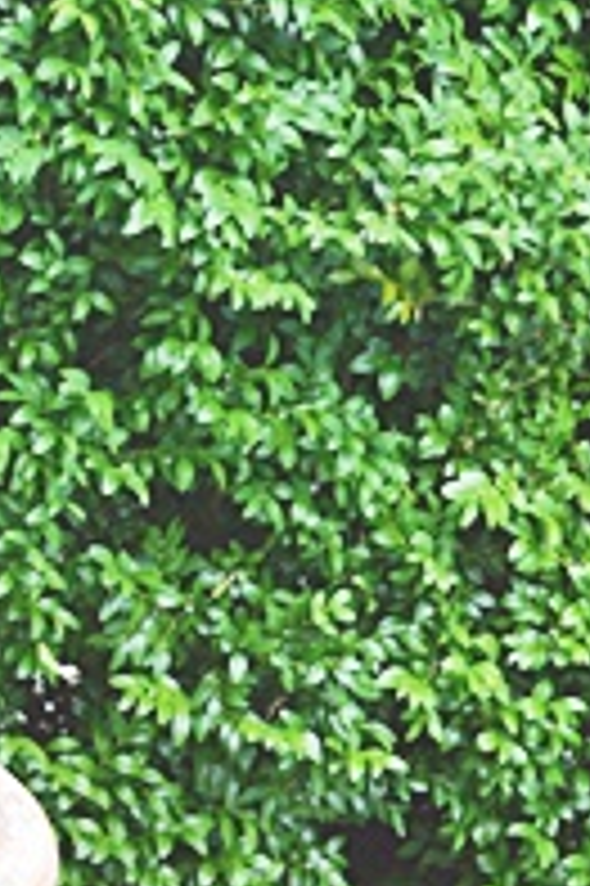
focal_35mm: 198
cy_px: -139
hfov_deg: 6.7
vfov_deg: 10.3
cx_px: -651
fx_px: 4876
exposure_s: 1/125
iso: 200
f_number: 5.6
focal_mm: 26
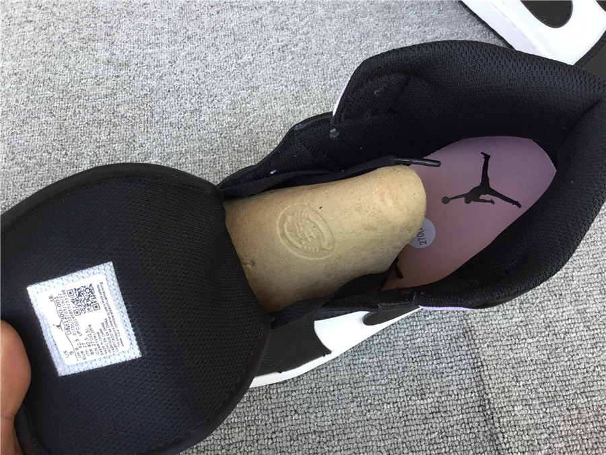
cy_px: 228
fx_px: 543
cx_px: 303
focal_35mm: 31
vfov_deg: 45.4
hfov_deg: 58.4
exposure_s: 1/100
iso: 40
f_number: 2.4
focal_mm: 3.3
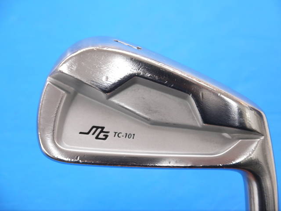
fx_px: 682
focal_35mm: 84
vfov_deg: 17.6
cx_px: 140
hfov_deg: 23.3
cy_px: 106
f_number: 5.6
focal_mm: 42
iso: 800
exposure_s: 1/80
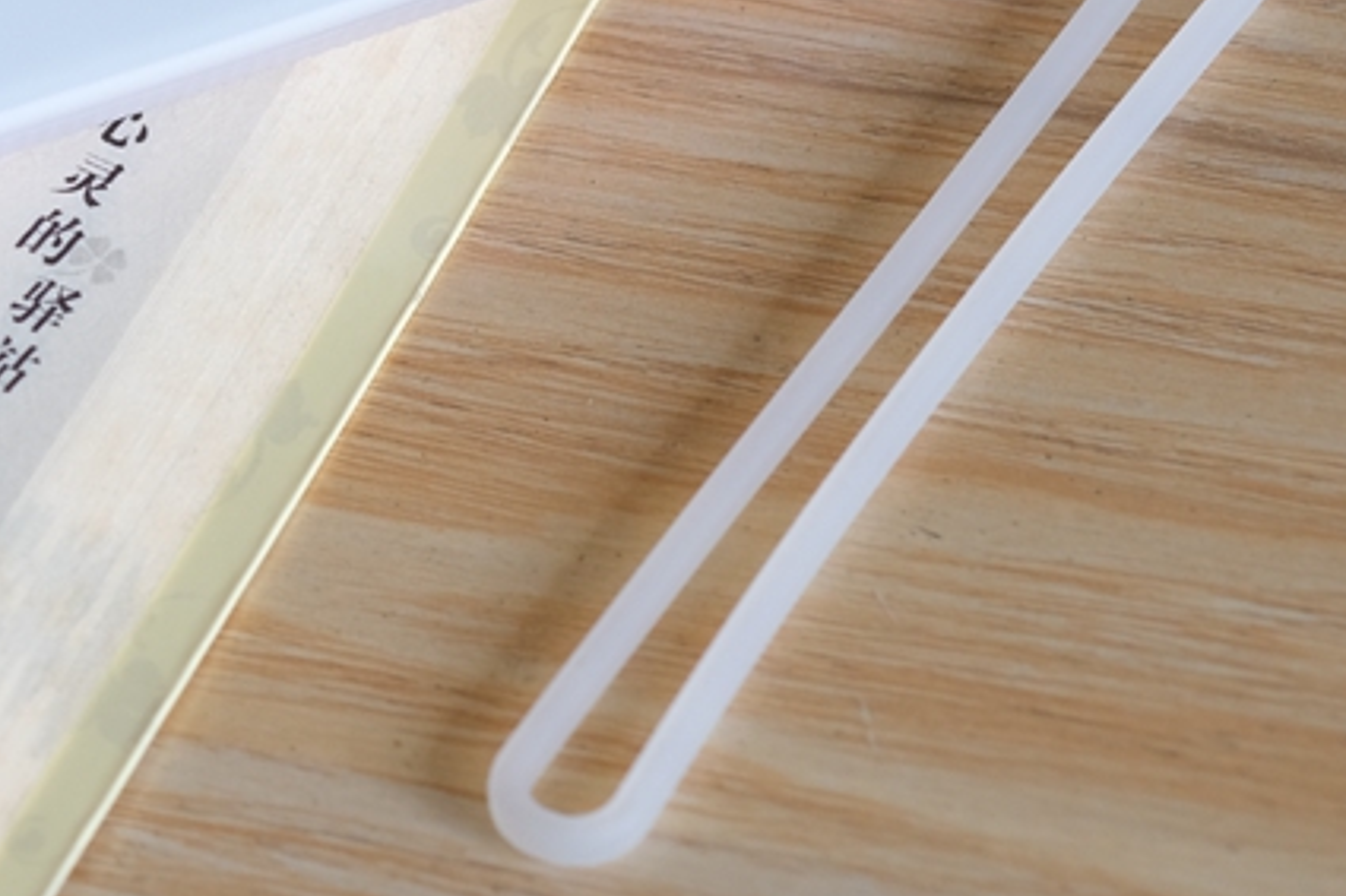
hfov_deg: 9.4
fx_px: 8110
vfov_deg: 6.3
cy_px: 30
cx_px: 0
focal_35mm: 217
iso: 640
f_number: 4
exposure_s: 1/160
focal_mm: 60
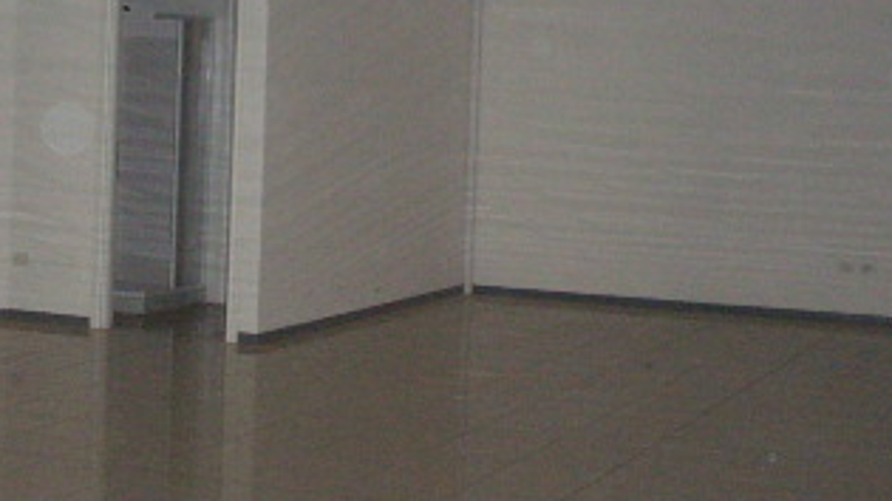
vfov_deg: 14.6
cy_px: 57
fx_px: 1939
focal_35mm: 82
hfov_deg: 25.7
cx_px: 244
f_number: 2.8
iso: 400
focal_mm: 6.2
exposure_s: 1/60
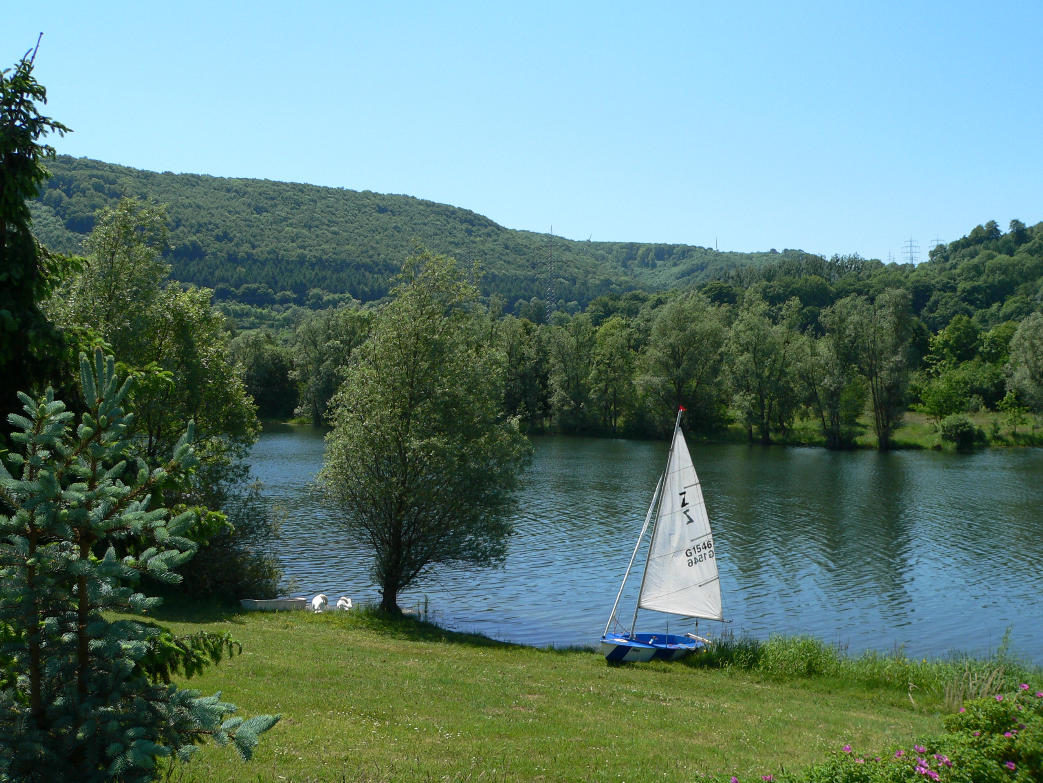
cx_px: 522
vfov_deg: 39.7
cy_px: 392
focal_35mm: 36
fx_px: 1085
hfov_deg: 51.4
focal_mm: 6
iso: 80
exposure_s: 1/500
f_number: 4.6
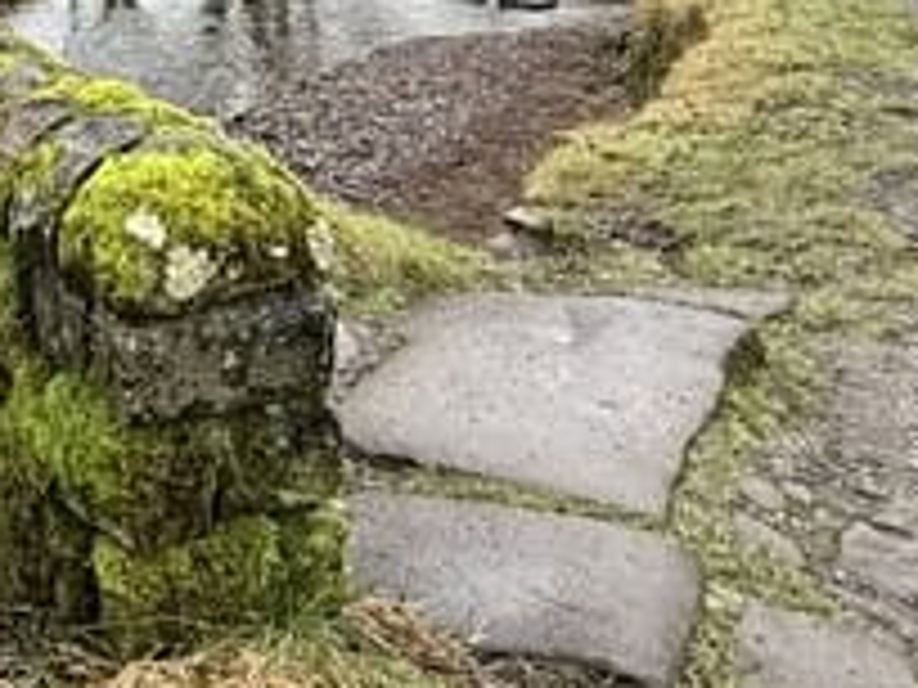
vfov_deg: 25.3
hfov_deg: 31.1
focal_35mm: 55
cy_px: 9
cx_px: -94
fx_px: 1459
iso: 100
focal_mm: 2.2
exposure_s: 1/99
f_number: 2.2
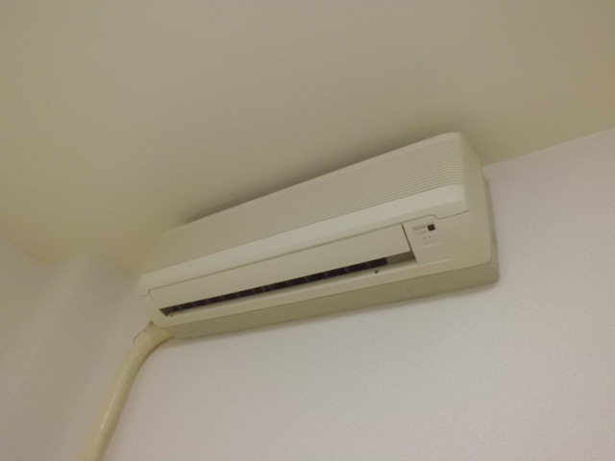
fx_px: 462
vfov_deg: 53.1
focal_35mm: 26
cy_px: 230
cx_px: 308
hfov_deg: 67.3
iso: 400
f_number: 2.8
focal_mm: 4.7
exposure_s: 1/100
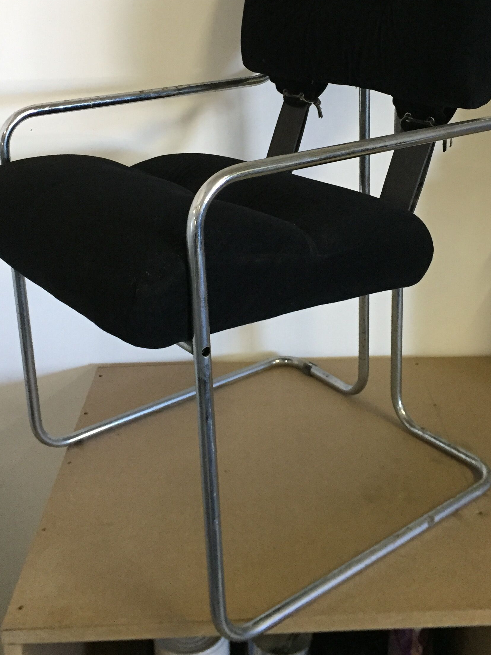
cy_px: 206
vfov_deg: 43.1
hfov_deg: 33.6
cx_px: 268
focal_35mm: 43
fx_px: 813
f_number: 2.2
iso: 250
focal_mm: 4.15
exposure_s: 1/33
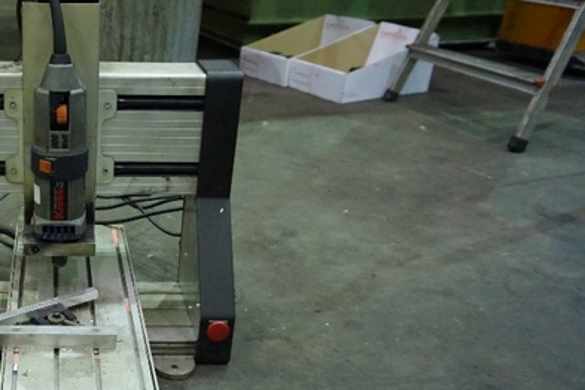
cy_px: 202
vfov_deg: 30.5
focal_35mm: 44
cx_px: 52
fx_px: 715
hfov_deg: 40.9
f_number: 3.5
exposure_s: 1/125
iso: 3200
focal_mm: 16
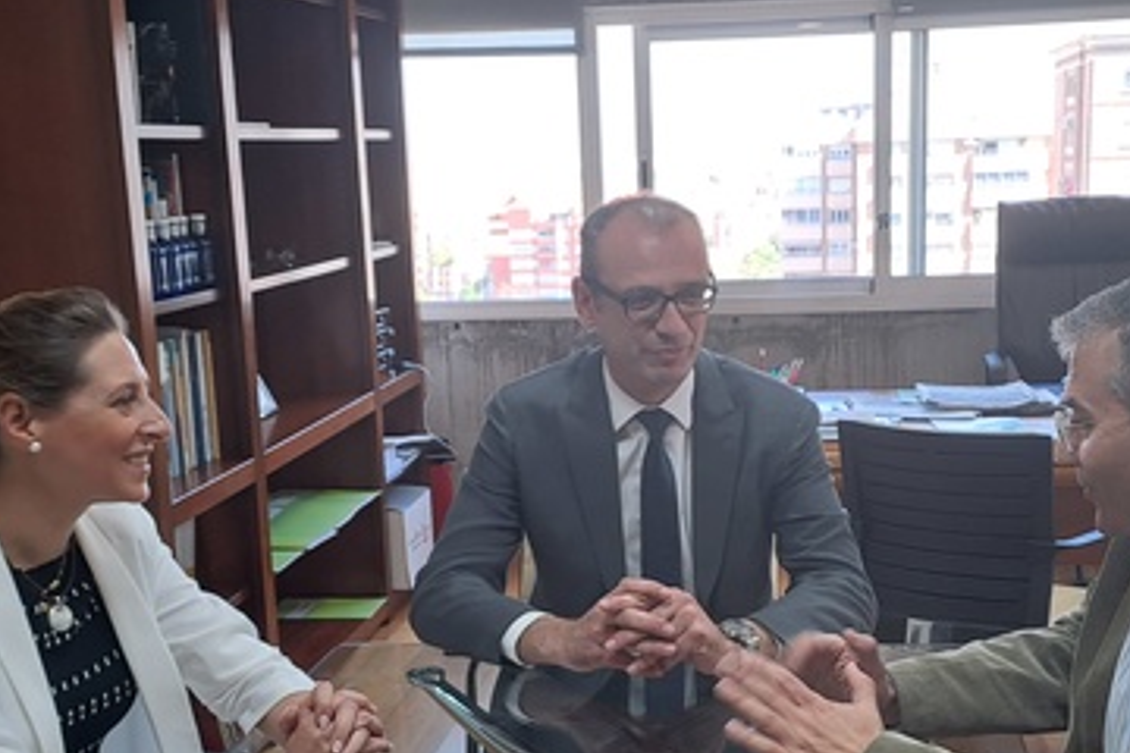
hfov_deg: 38.1
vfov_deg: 25.7
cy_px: 558
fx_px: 1632
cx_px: 672
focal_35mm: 52
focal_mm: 4.65
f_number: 1.8
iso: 40
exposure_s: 1/50
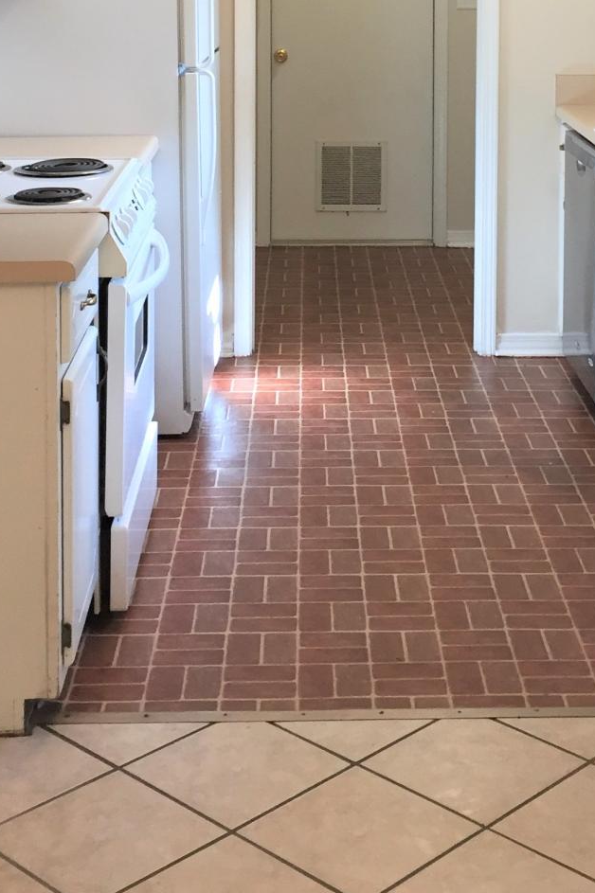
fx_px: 1588
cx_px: 379
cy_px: 22
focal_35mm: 64
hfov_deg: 21.2
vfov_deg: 29.6
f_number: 2.2
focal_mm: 4.15
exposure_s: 1/30
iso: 32
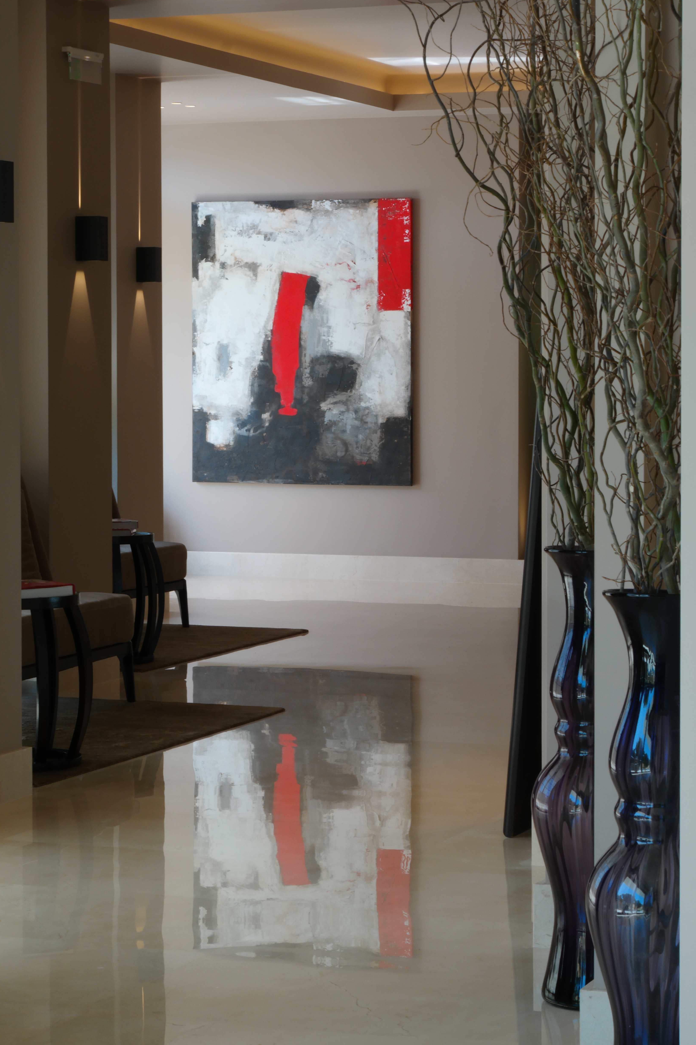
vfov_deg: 21.9
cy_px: 473
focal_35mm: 93
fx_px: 2697
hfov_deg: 14.7
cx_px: 326
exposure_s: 1/3.33
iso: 200
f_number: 22
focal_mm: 54
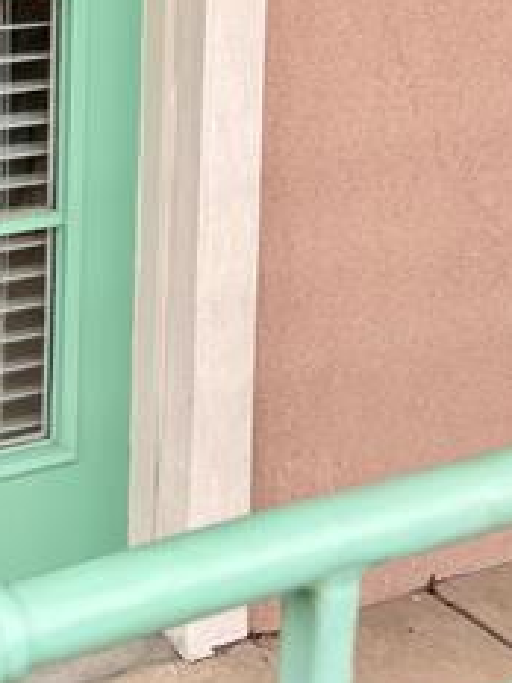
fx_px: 1696
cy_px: -221
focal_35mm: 86
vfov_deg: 20.6
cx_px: -250
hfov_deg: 15.8
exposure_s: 1/121
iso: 50
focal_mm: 5.96
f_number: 1.6
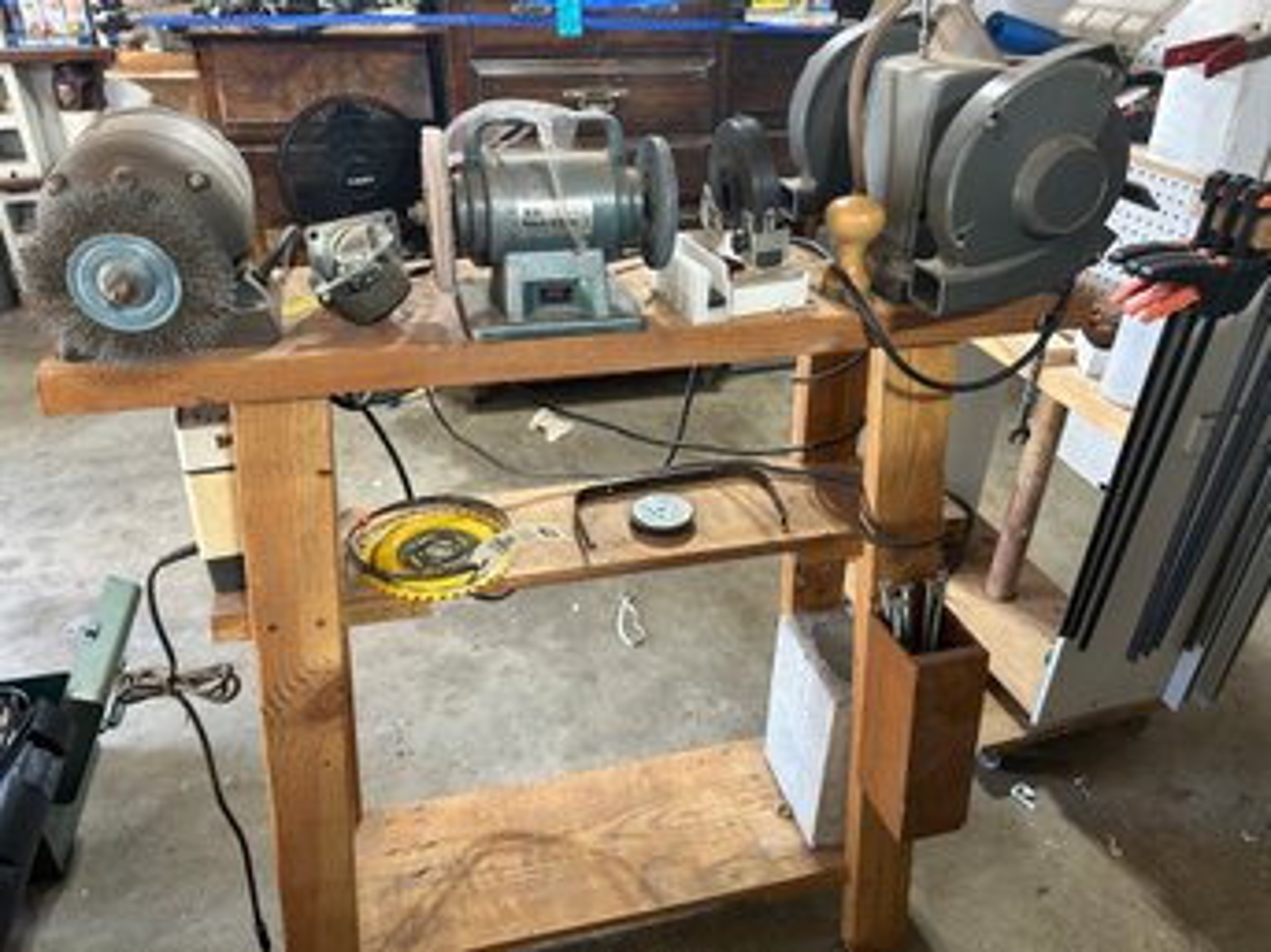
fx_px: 954
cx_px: 636
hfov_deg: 67.3
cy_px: 476
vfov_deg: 53.0
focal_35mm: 26
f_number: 1.5
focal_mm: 5.7
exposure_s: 1/60
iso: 64
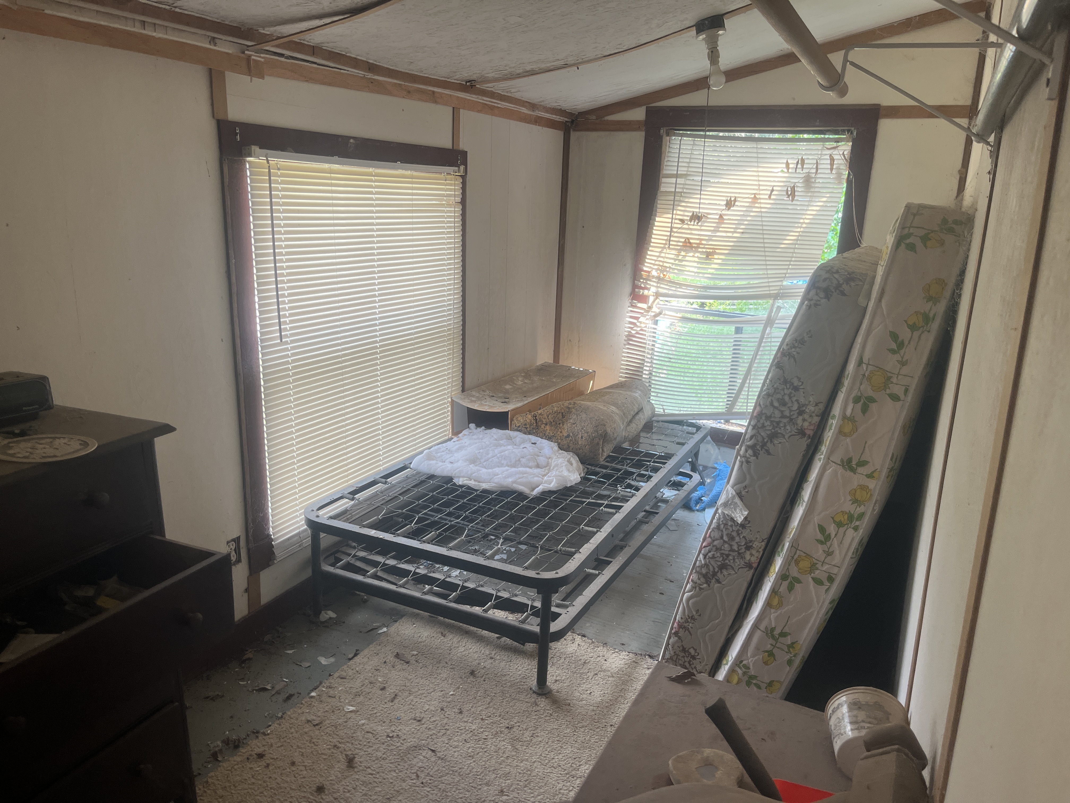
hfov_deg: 67.3
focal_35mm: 26
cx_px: 535
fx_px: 804
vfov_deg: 53.1
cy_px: 402
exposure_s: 1/122
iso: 80
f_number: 1.6
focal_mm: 5.1
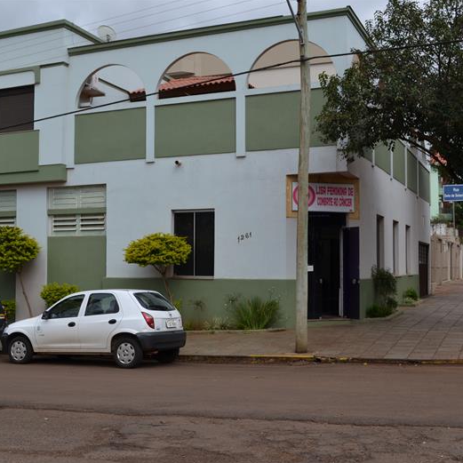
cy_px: 234
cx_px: 180
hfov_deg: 35.9
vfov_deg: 36.1
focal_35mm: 47
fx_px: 711
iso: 100
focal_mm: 24
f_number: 8
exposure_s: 1/250
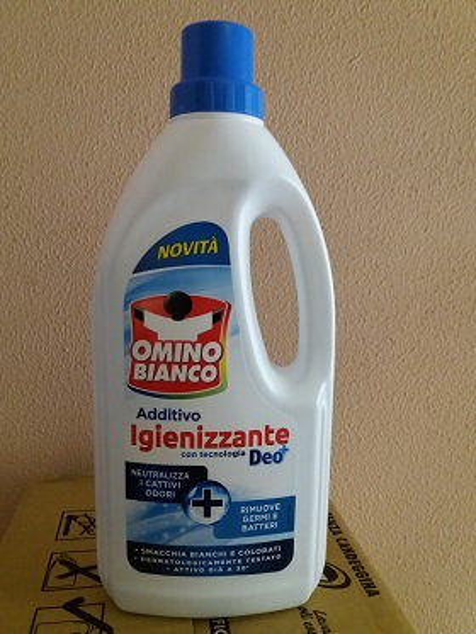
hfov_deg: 49.8
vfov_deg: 63.4
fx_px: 513
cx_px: 238
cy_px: 317
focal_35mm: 28
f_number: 1.9
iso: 400
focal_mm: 3.7
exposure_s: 1/17
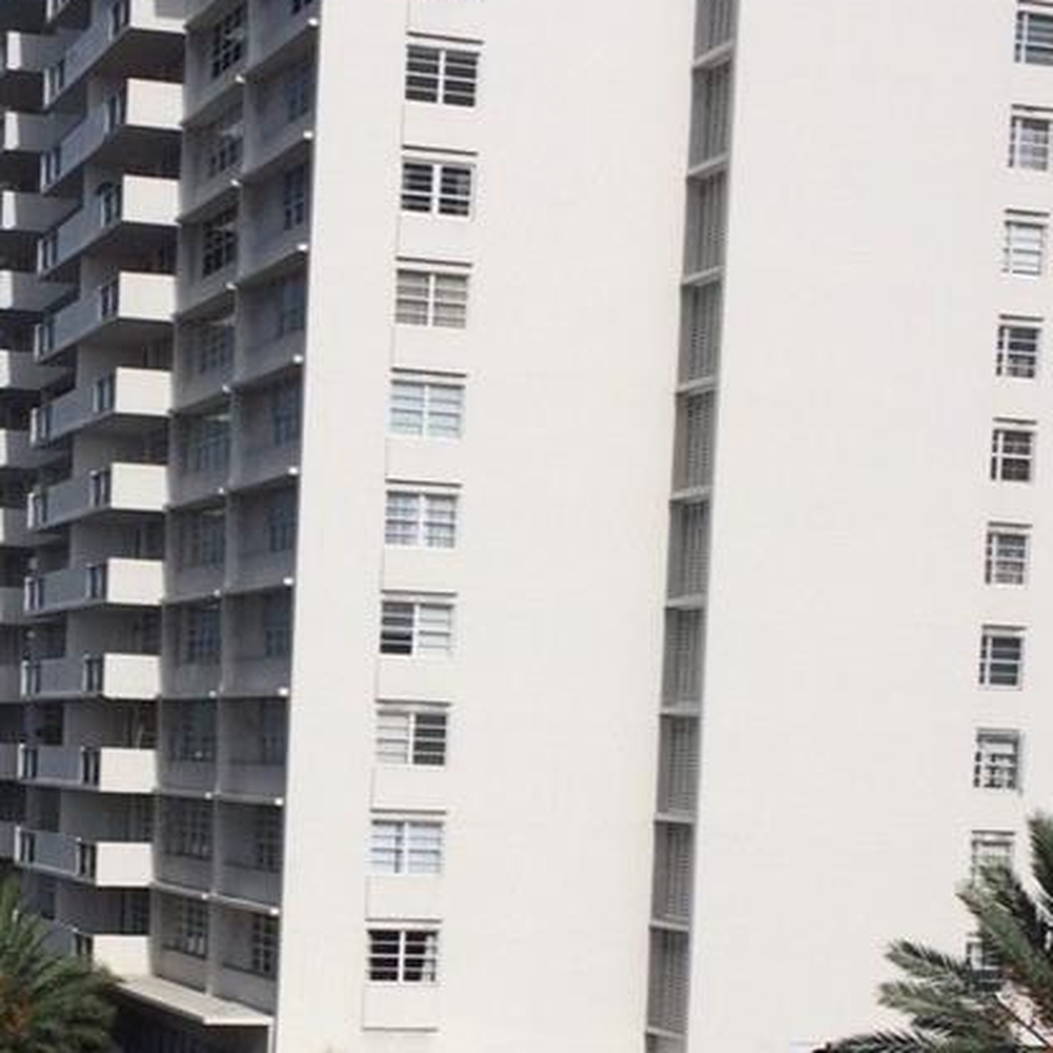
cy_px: 833
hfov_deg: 22.9
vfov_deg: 23.0
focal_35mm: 74
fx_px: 2547
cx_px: 147
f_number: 2.2
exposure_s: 1/8264
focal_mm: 4.15
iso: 40
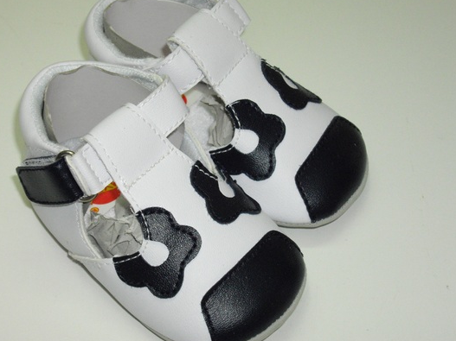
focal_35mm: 79
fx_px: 1040
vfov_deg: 18.7
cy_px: 168
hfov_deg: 24.7
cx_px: 184
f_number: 3.8
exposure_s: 1/80
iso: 400
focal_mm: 13.7
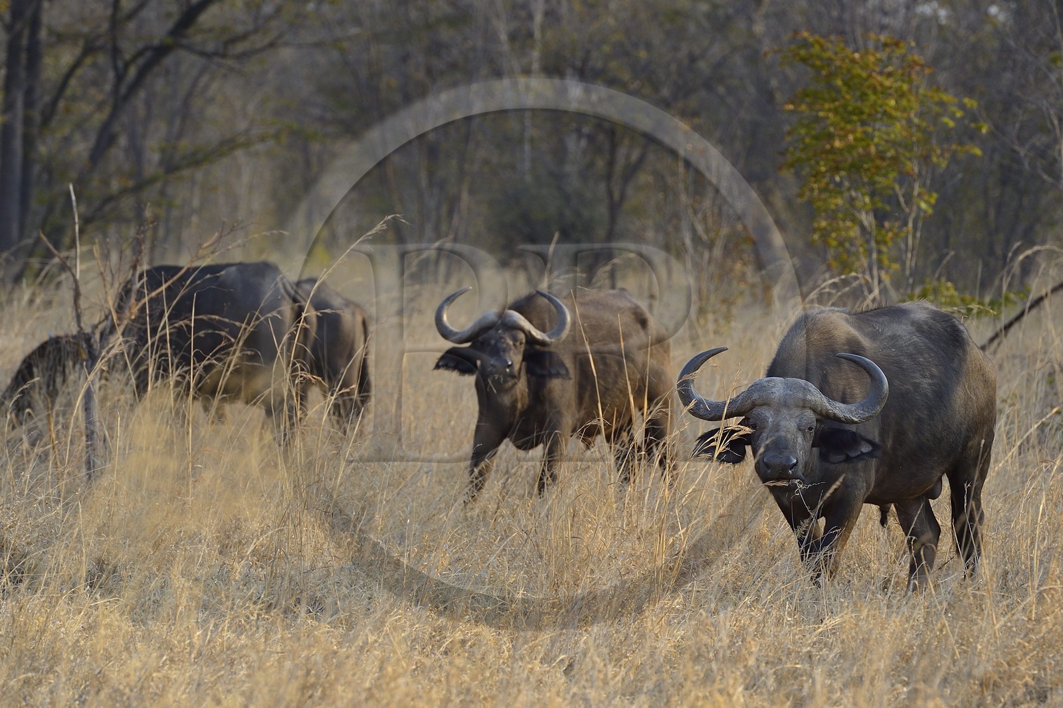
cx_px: 532
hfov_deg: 7.4
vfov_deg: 4.9
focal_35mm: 280
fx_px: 8266
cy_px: 354
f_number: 7.1
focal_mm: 280
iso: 640
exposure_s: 1/500
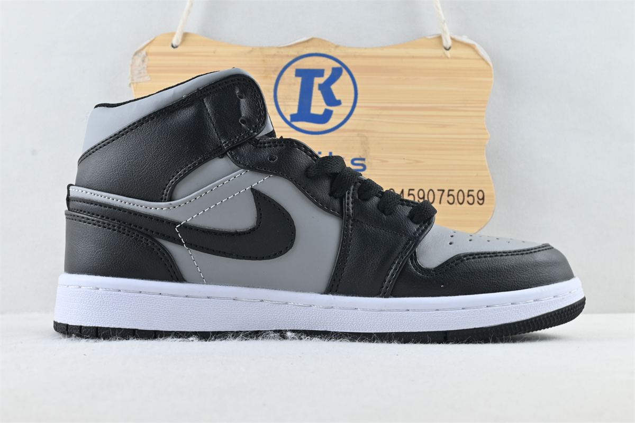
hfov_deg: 45.0
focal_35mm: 44
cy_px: 212
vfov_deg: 30.8
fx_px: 767
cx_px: 318
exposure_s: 1/10
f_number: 10
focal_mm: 29
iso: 100
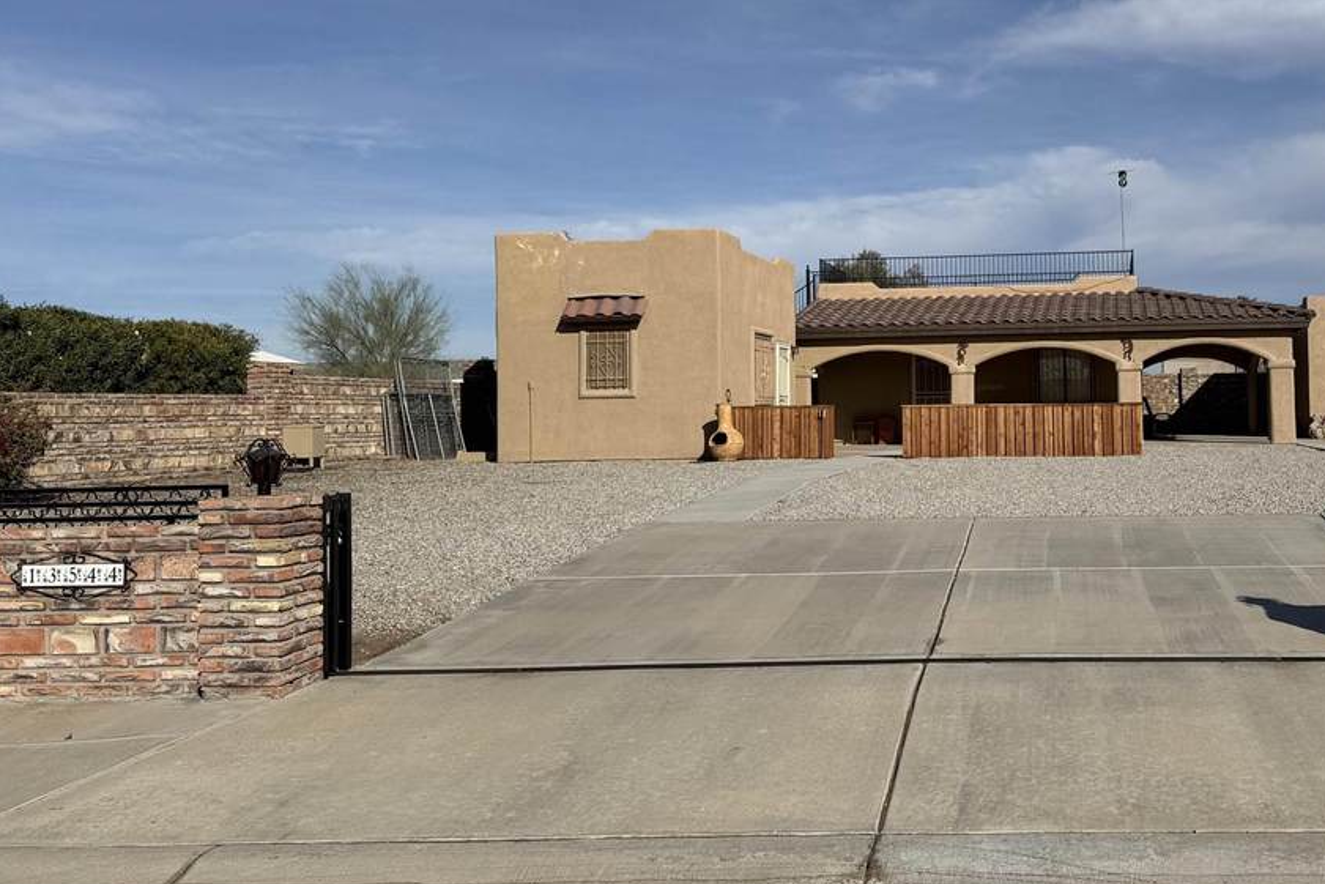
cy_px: 350
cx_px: 969
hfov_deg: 49.0
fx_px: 1399
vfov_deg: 34.9
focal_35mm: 38
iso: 80
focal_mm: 6.76
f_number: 1.78
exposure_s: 1/12346
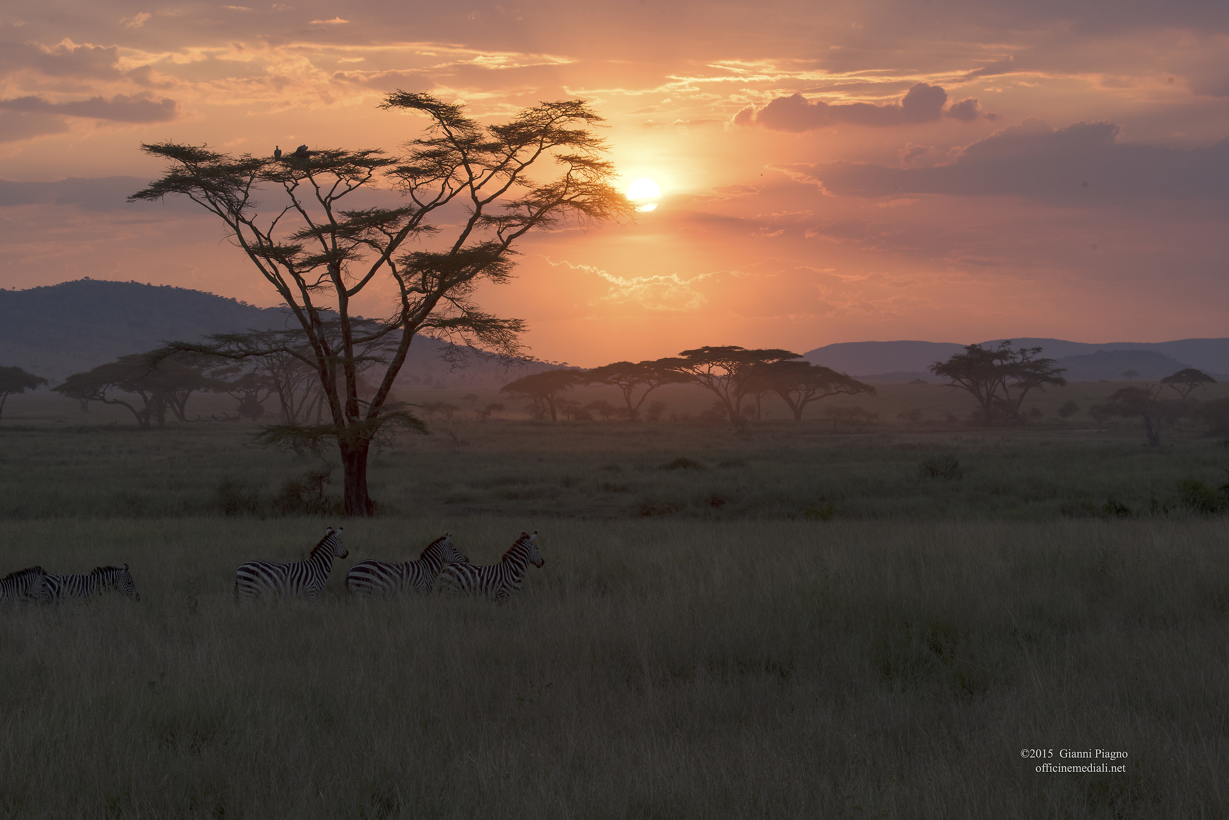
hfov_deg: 20.4
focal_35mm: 100
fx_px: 3415
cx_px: 614
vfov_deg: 13.7
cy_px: 410
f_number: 16
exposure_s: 1/100
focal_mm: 100
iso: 200
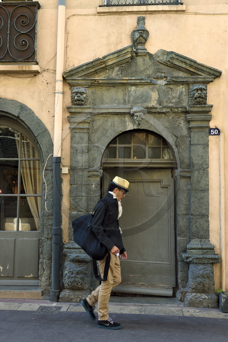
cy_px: 171
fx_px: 333
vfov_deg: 54.4
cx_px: 114
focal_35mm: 35
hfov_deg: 37.8
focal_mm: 35
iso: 500
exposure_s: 1/250
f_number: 6.3
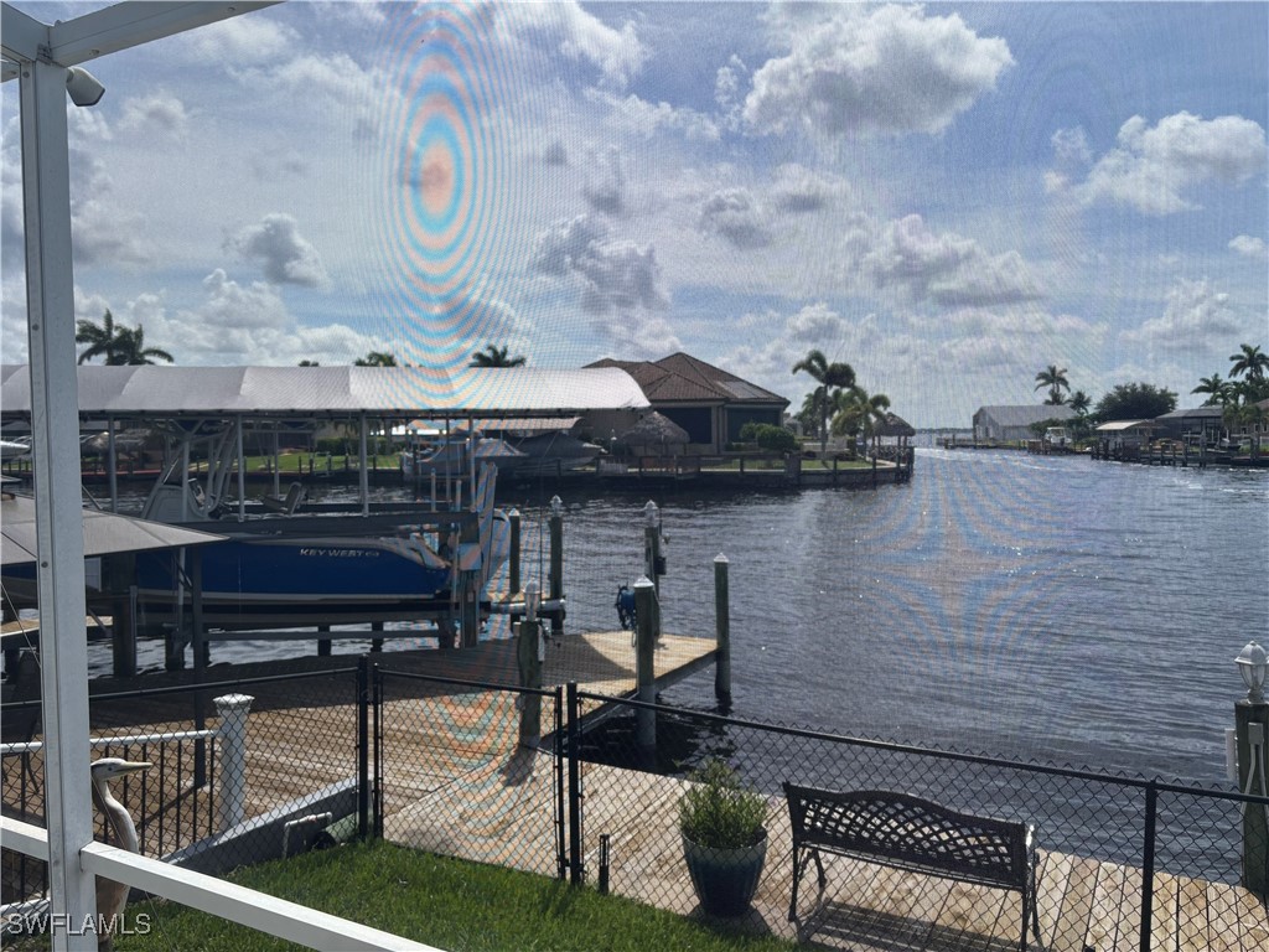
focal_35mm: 26
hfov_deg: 67.3
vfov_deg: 53.1
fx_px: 953
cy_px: 476
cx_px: 634
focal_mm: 5.96
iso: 50
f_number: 1.6
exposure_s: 1/3650
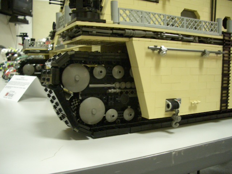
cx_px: 116
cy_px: 87
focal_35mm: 35
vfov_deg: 40.7
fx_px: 235
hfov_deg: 52.6
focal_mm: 5.8
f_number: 2.6
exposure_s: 1/20
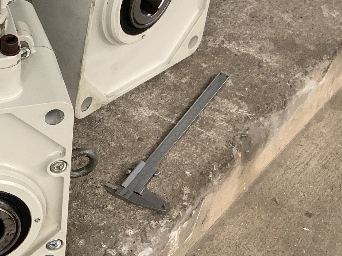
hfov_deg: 13.6
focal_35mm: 144
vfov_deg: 10.2
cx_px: 60
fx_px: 1423
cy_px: 15
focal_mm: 6
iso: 50
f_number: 2.4
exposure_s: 1/122
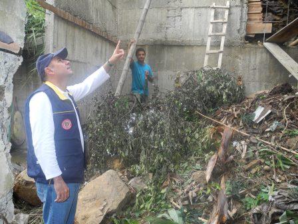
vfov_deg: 46.8
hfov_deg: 60.0
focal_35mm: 30
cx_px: 149
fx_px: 258
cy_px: 112
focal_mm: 6.4
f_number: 2.8
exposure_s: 1/95.7
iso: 100
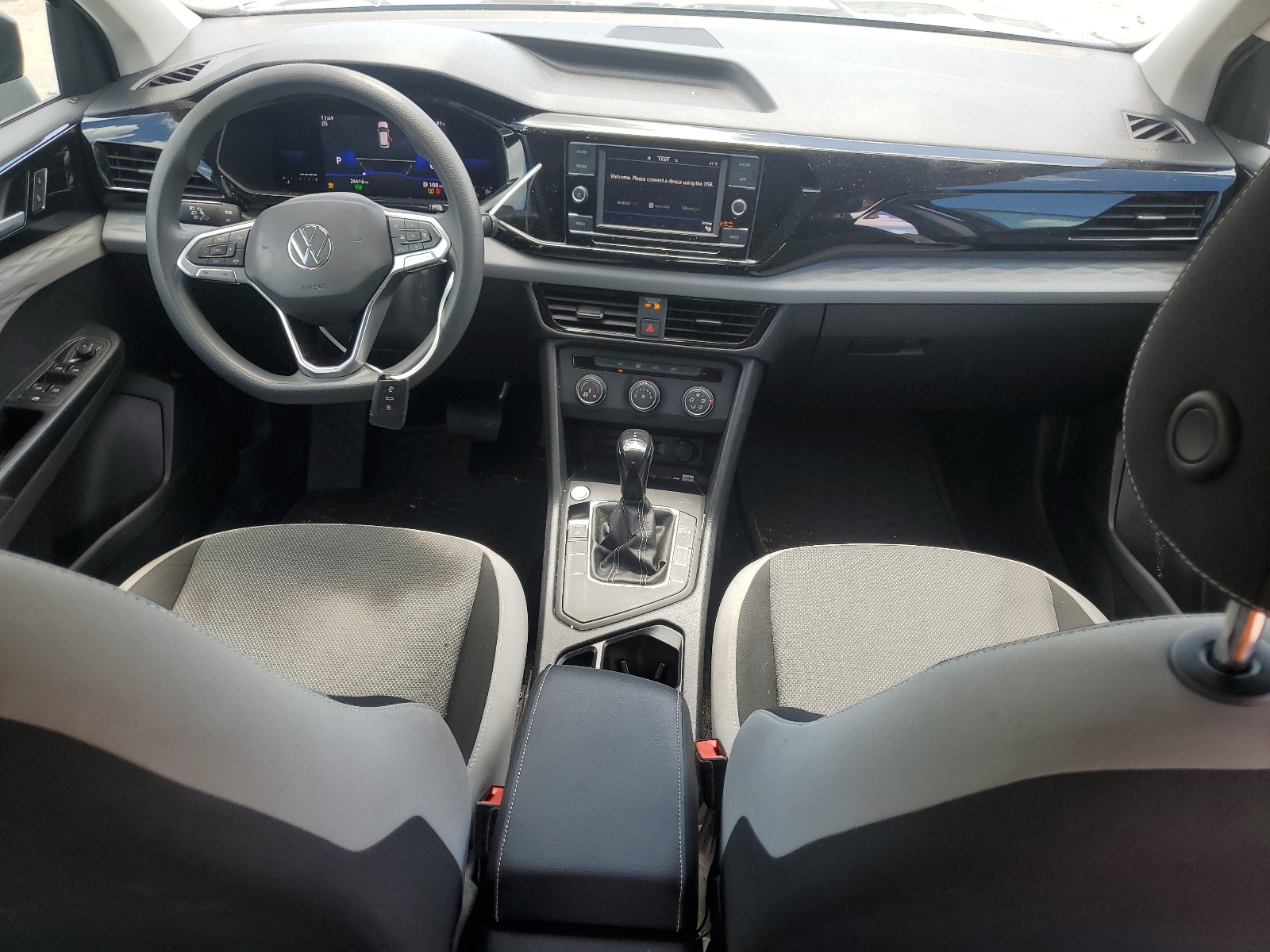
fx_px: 954
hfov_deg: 67.3
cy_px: 476
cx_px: 635
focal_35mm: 26
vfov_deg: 53.1
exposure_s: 1/303
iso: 50
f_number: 1.5
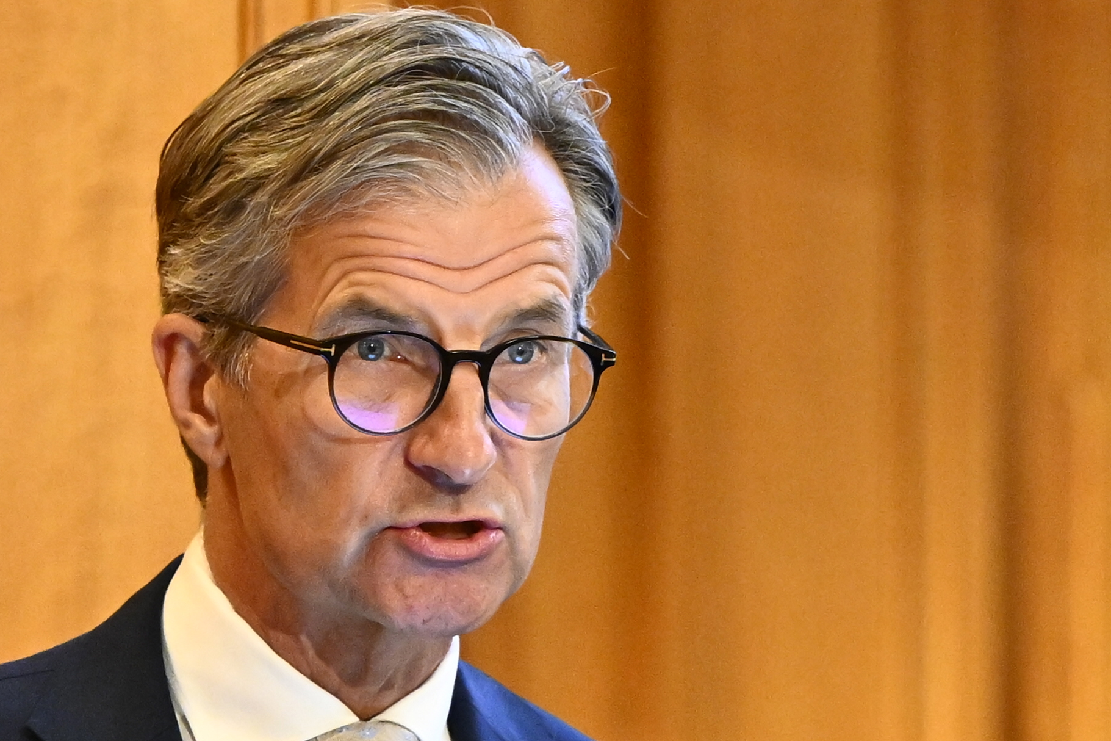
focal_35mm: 253
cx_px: 550
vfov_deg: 5.4
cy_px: 369
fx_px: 7807
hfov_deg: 8.1
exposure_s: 1/125
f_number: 2.8
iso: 2800
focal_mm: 160
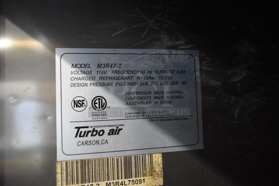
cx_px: 140
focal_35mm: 27
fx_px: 209
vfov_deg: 48.0
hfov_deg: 67.3
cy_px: 93
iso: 2000
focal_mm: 18
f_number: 3.5
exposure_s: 1/30
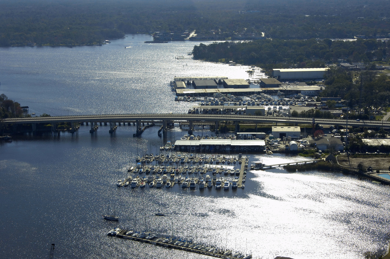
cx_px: 195
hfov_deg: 28.1
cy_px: 130
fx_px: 779
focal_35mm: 72
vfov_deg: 18.9
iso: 400
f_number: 10
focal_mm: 48
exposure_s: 1/1000
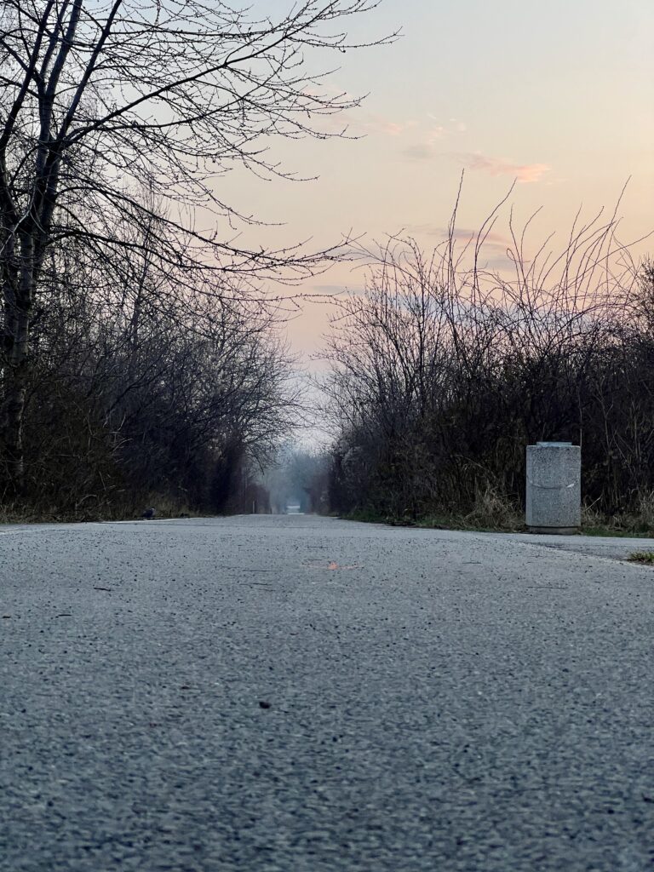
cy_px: 436
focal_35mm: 77
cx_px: 327
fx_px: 1940
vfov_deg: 25.3
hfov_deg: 19.1
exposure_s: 1/99
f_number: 2.8
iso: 80
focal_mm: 9
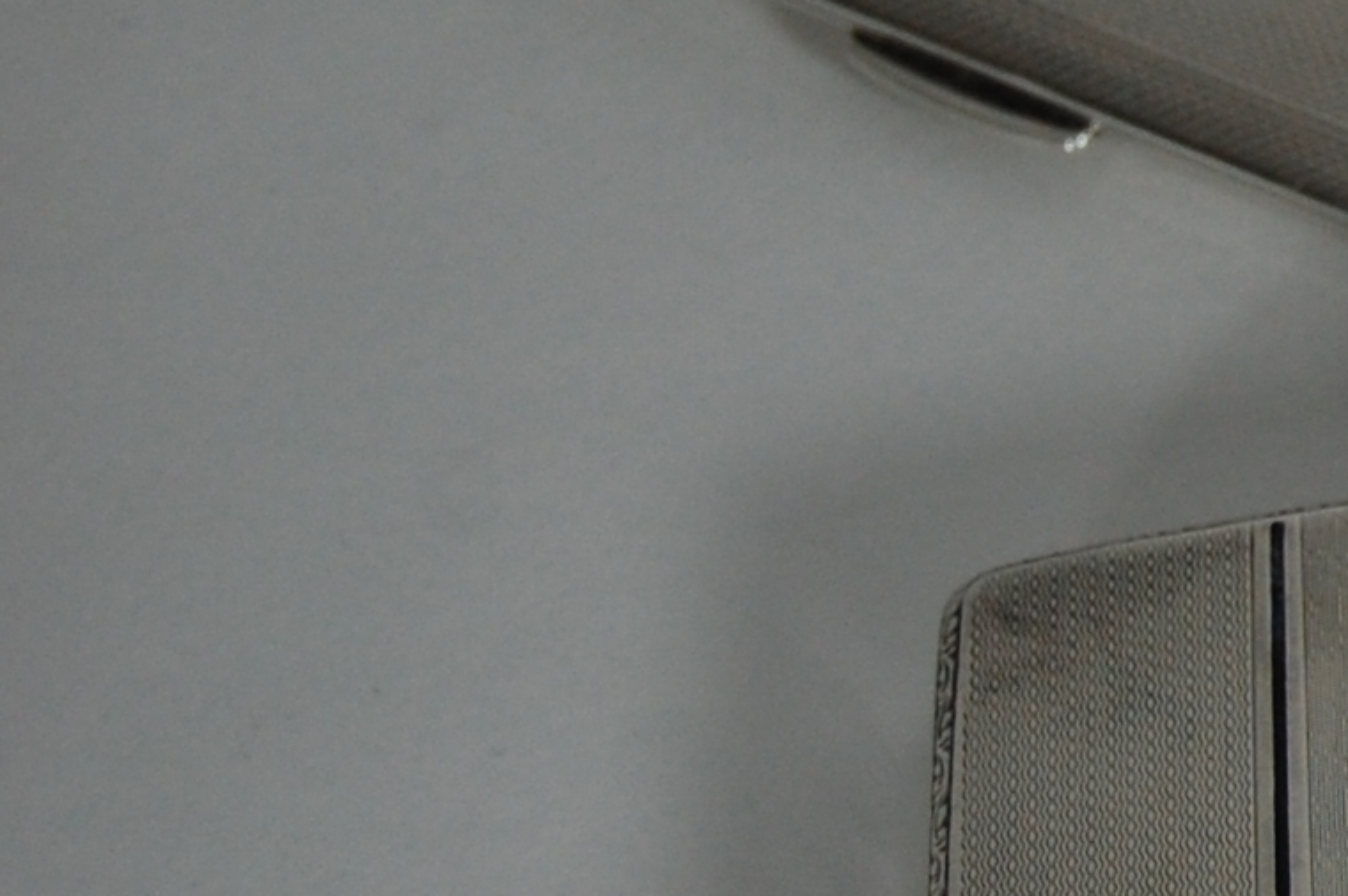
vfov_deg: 4.8
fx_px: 10660
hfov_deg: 7.0
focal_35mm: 285
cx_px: 2595
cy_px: -5
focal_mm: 48
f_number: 5.6
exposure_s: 1/60
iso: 400
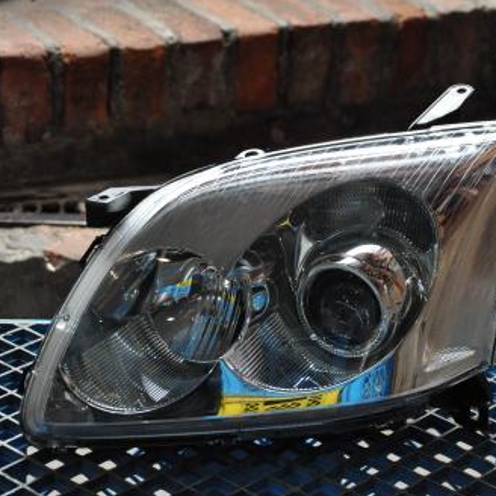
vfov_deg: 17.2
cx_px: 265
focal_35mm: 101
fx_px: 1637
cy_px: 250
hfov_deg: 17.2
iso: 1600
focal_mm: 52
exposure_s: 1/30
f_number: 5
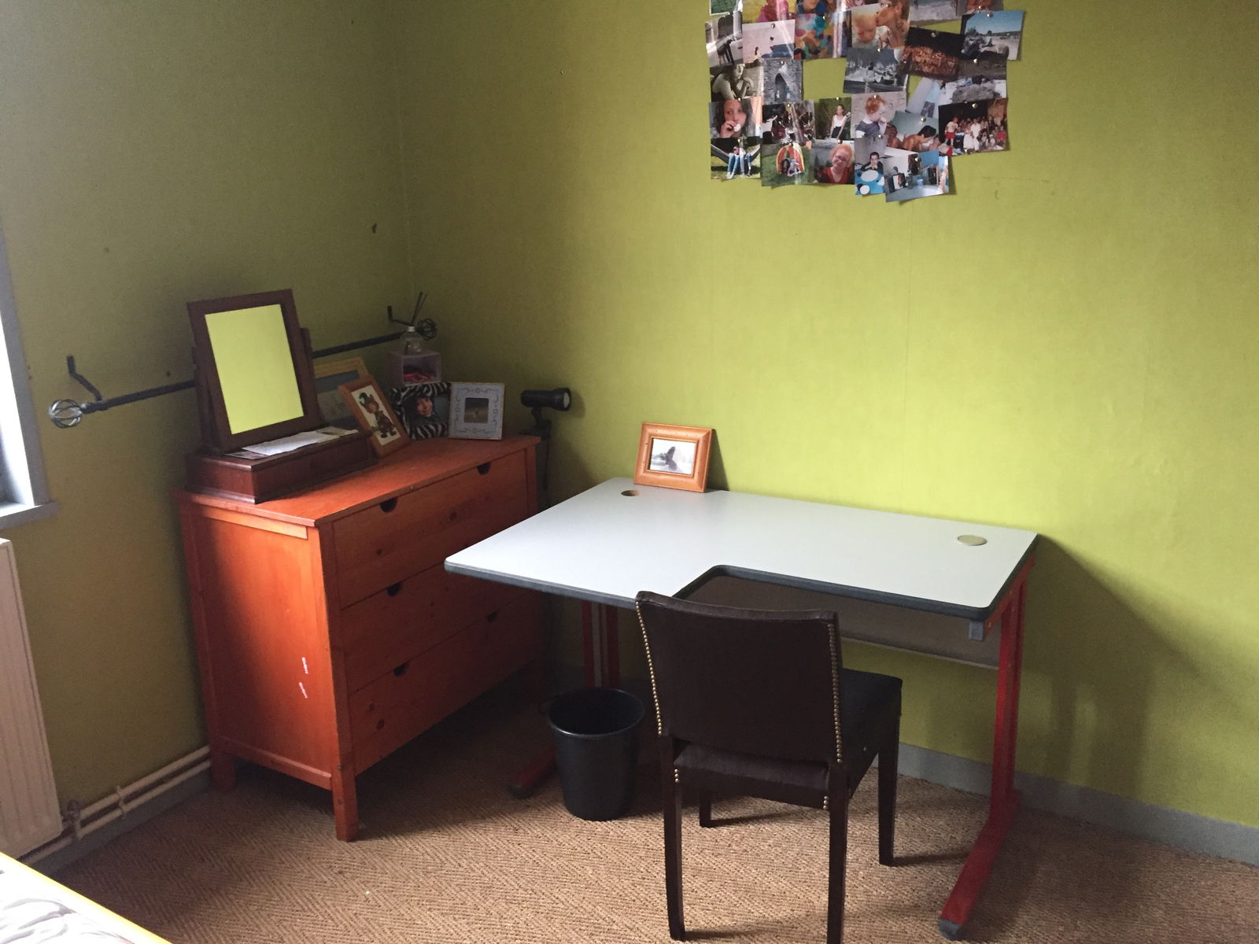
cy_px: 472
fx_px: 1055
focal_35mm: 29
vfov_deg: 48.2
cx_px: 630
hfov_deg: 61.7
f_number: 2.2
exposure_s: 1/33
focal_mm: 4.15
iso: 250
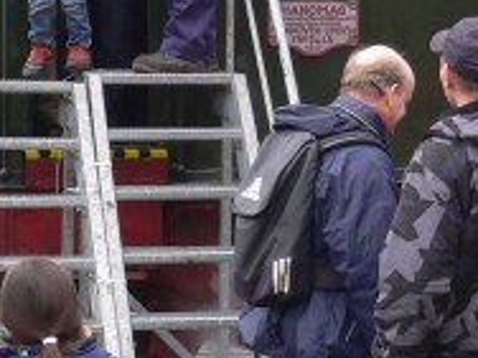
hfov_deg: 15.2
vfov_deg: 11.4
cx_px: 196
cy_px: 110
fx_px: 1795
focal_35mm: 130
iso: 100
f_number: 2.8
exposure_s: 1/200
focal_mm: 5.8
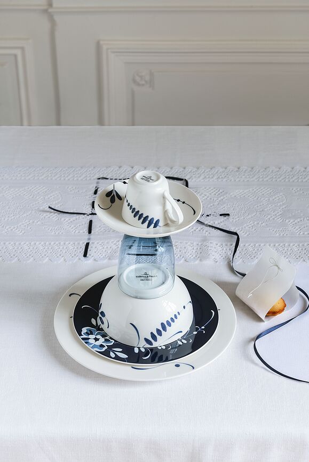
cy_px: 231
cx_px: 154
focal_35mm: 58
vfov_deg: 34.5
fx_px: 746
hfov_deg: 23.4
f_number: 8
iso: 100
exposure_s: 1/8
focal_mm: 58
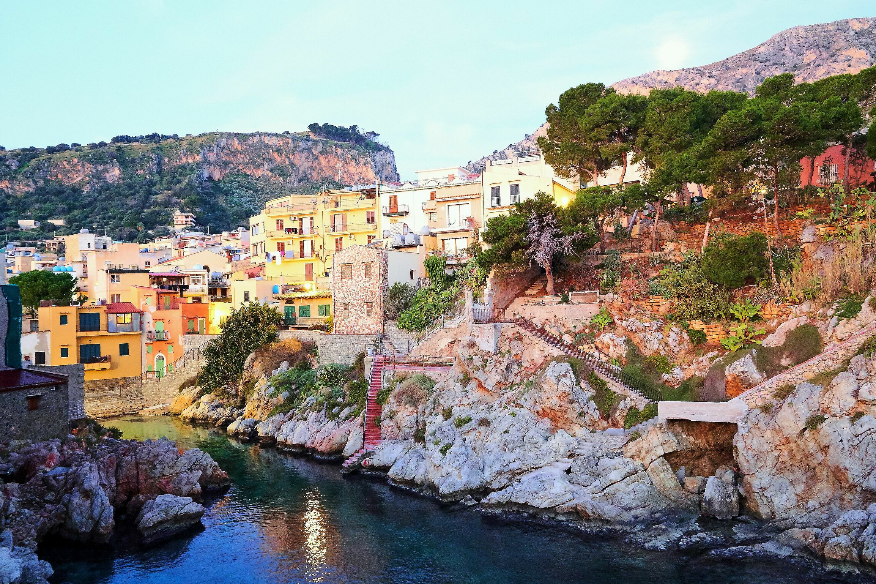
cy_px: 292
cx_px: 429
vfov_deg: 49.5
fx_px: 633
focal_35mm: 26
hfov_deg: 69.4
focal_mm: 25
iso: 12800
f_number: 6.3
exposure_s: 1/8
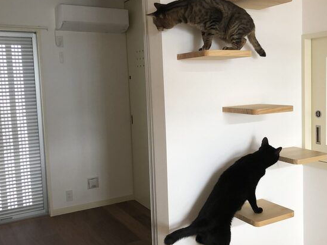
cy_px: 115
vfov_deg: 36.8
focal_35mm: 39
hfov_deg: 47.6
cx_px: 196
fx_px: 369
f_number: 1.8
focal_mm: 4
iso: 40
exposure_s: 1/17
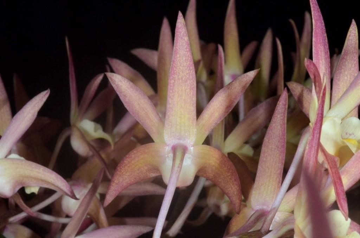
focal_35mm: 90
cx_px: 180
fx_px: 898
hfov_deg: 22.7
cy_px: 119
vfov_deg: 15.1
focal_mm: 60
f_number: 25
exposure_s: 1/60
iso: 1600
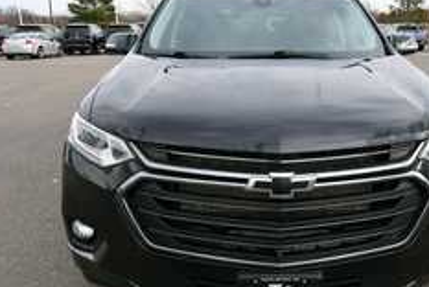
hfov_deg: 52.7
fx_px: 430
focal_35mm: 36
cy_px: 137
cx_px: 260
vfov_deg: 37.0
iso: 200
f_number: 8
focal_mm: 14
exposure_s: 1/250
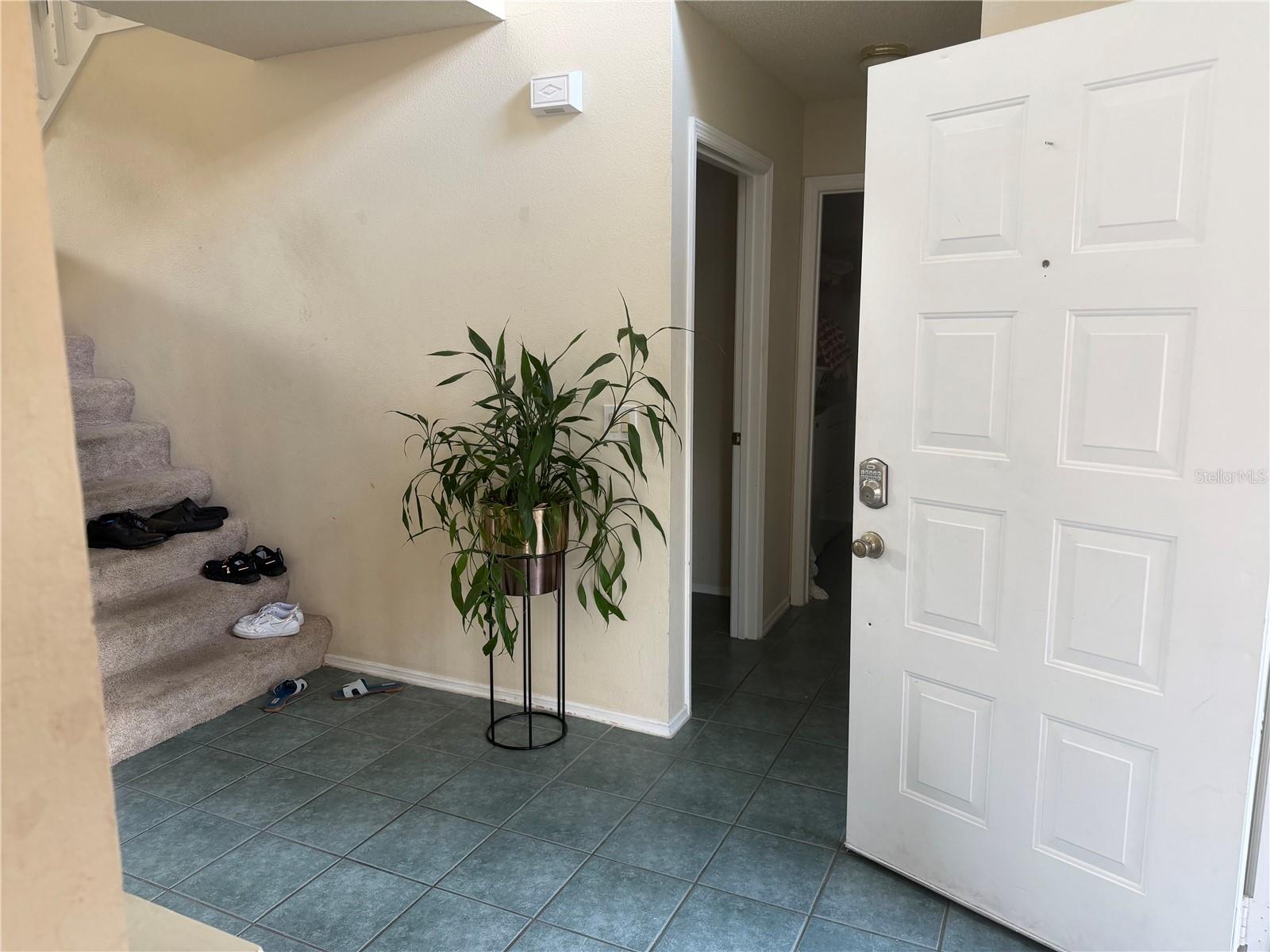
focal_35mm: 24
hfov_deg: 71.6
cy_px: 476
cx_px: 635
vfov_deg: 56.8
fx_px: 881
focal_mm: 6.76
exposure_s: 1/60
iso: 160
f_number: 1.78
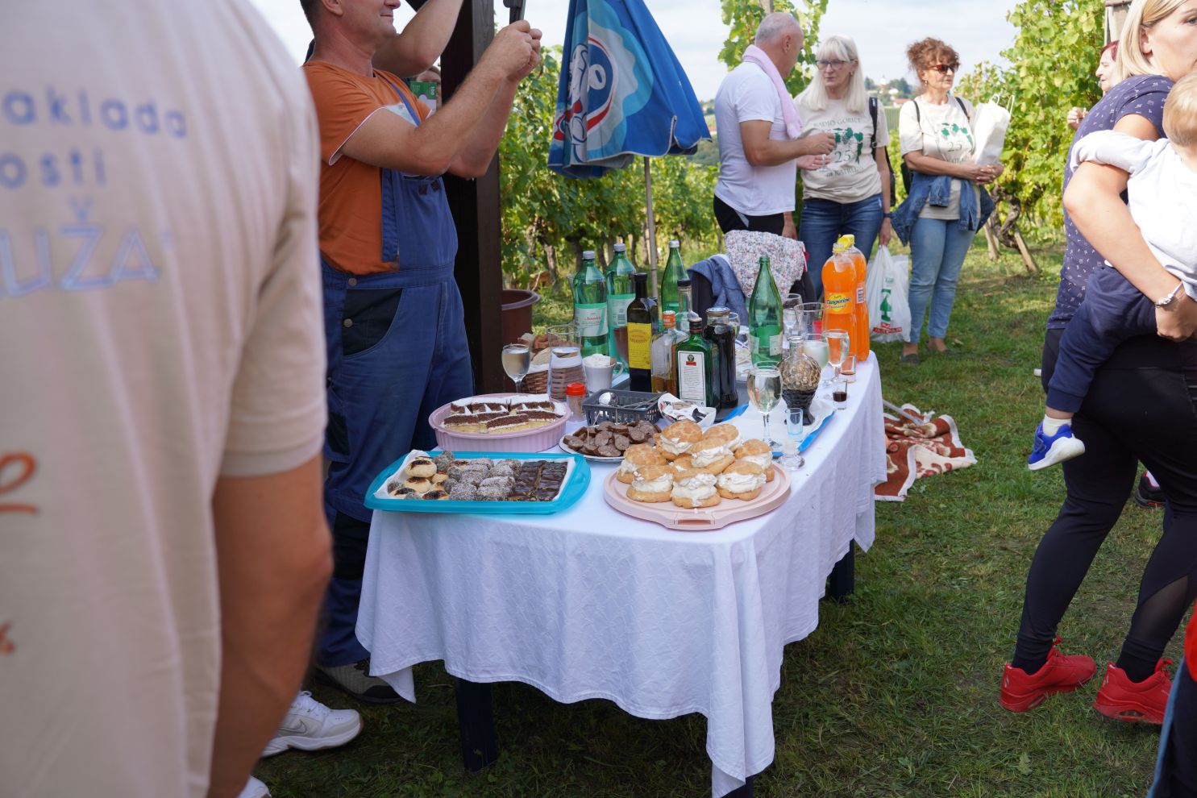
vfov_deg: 41.2
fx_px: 1062
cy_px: 399
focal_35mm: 32
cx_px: 598
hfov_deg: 58.8
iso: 100
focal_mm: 21.3
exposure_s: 1/320
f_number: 4
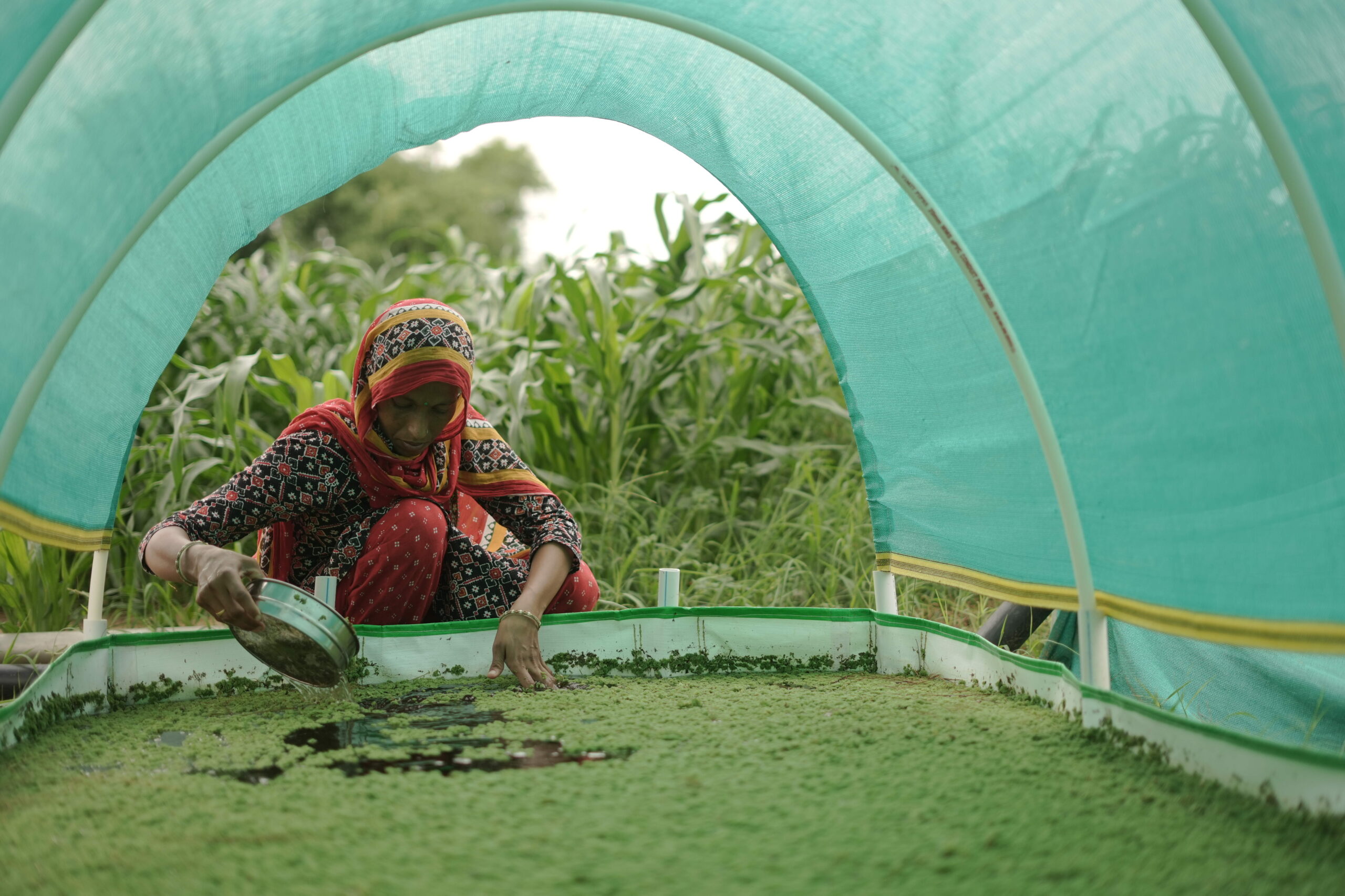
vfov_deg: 27.0
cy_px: 448
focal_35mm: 50
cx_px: 672
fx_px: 1868
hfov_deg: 39.6
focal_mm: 50
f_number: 1.8
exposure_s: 1/640
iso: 200
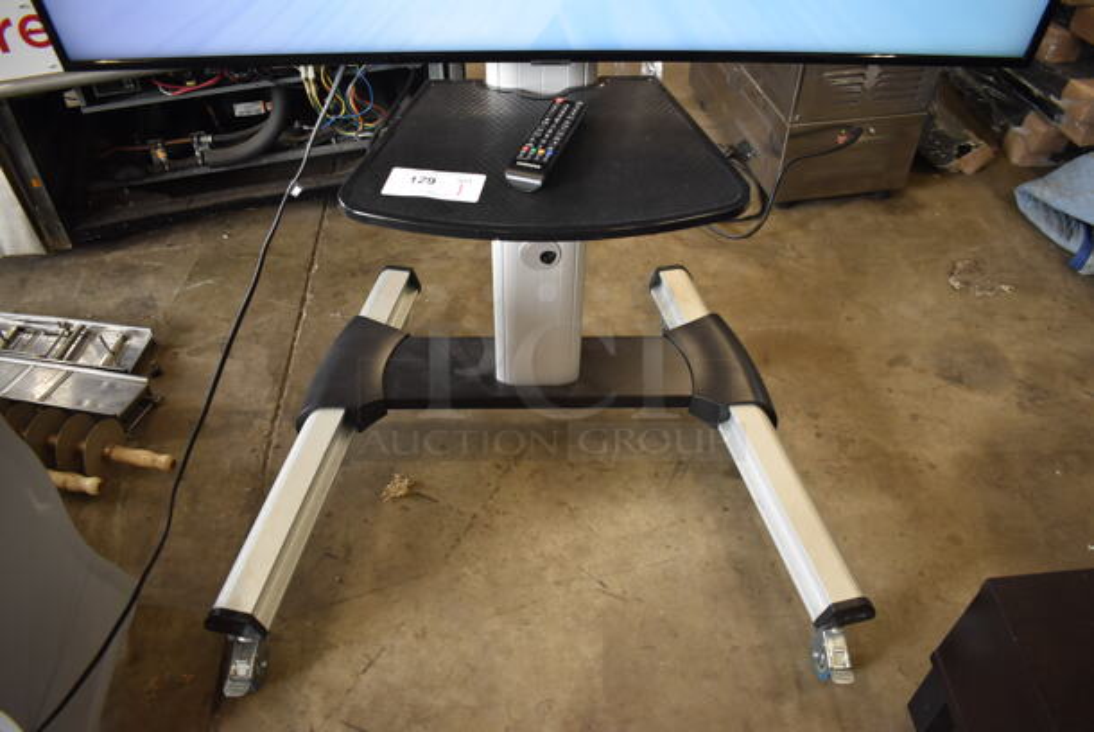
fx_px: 821
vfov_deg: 48.0
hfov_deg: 67.3
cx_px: 547
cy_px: 366
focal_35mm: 27
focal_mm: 18
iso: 1100
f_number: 3.5
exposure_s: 1/125
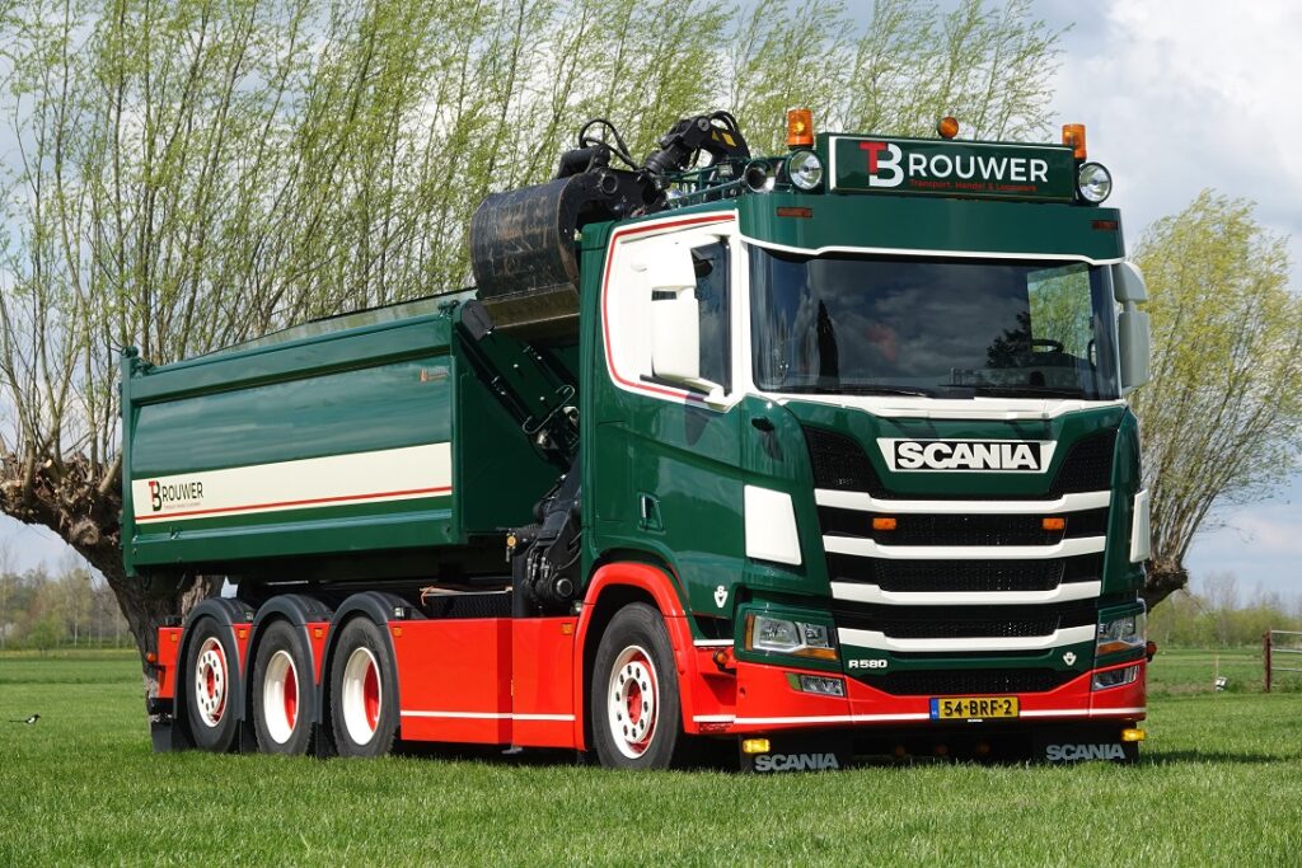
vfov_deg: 12.3
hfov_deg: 18.4
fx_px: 4015
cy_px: 434
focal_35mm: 111
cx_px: 651
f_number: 4
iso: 100
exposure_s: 1/800
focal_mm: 40.73
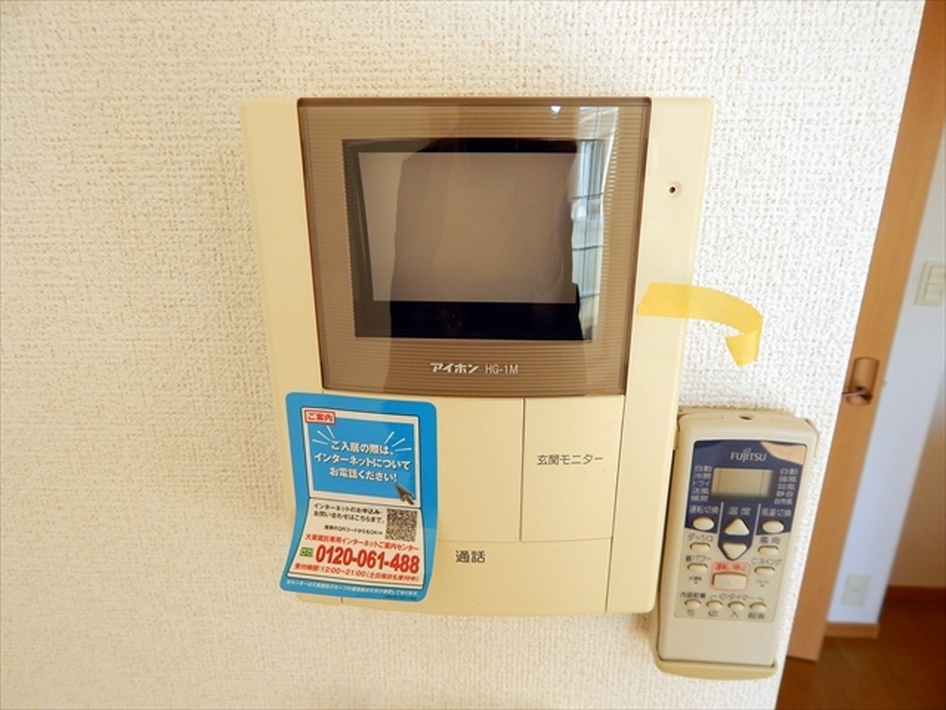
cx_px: 473
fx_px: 629
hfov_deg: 73.9
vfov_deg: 58.9
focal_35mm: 23
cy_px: 355
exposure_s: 1/80
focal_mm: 4
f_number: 3
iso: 125
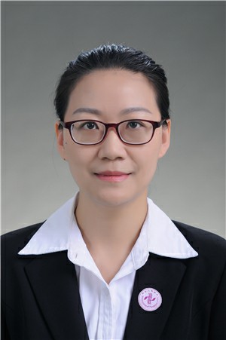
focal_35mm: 128
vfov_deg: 16.1
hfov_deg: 10.7
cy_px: 170
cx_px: 113
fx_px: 1202
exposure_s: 1/125
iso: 160
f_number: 5.6
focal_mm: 85
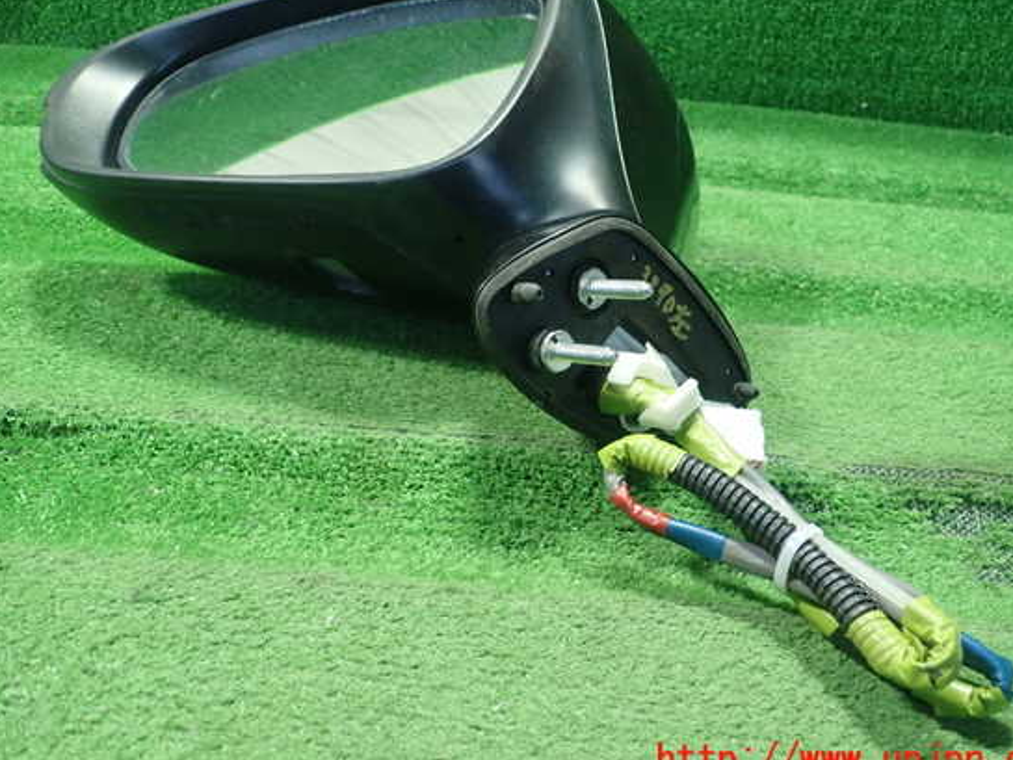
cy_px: 366
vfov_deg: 43.0
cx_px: 519
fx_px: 966
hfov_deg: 55.3
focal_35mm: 33
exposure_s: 1/125
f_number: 2.3
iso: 640
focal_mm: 5.5
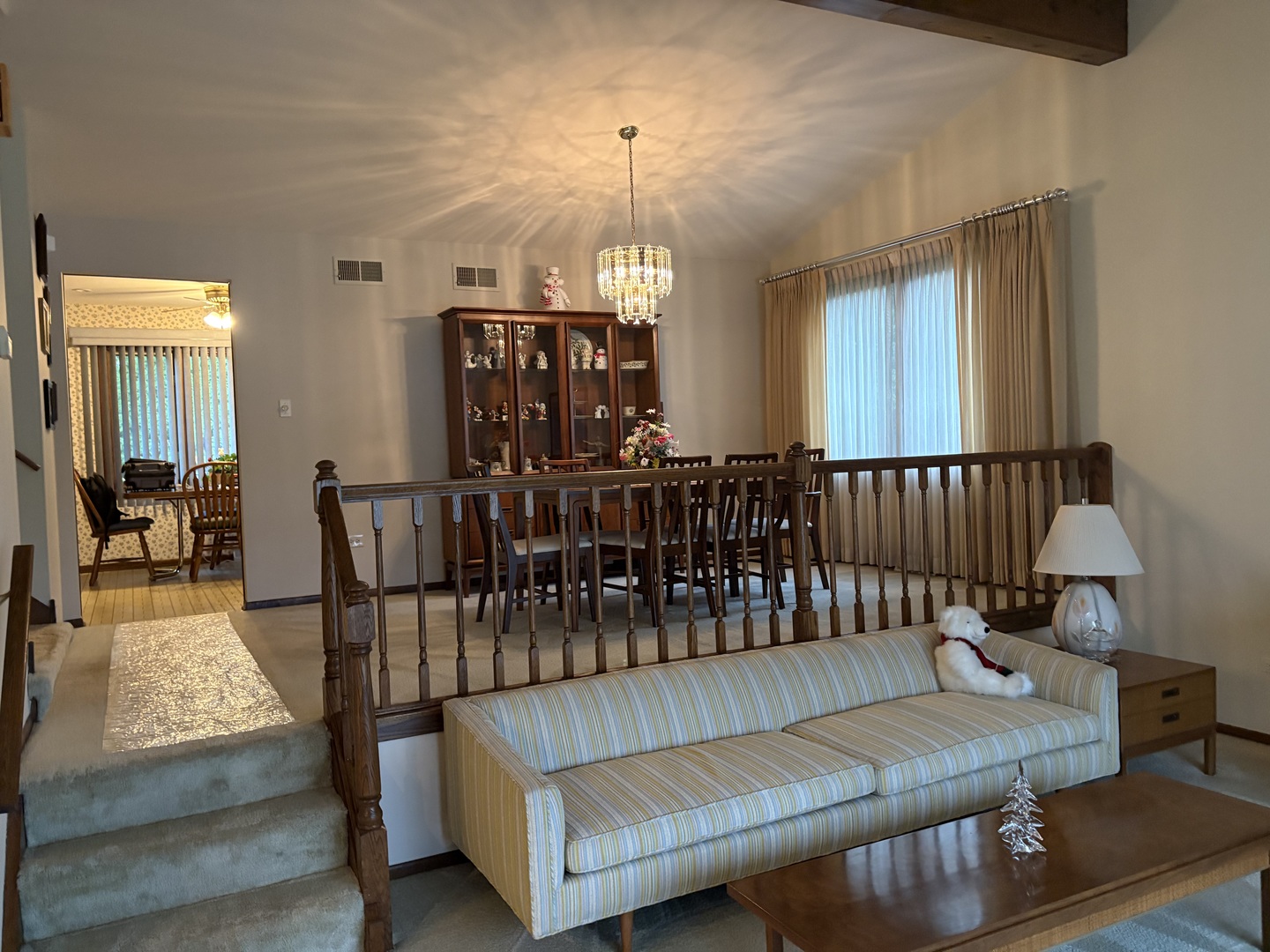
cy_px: 476
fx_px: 954
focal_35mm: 26
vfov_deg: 53.1
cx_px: 635
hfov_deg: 67.3
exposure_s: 1/60
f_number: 1.6
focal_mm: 5.96
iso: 400
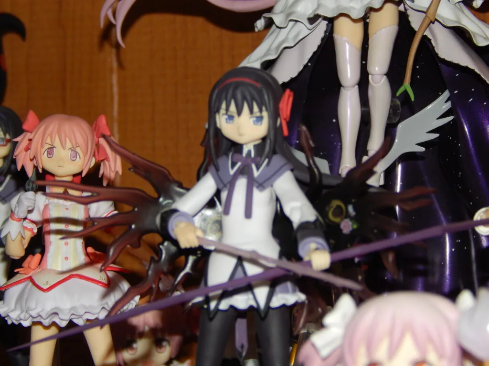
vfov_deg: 8.1
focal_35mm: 184
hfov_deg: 10.7
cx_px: 244
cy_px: 183
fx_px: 2599
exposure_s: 1/60
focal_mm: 32.8
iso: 200
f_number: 5.3
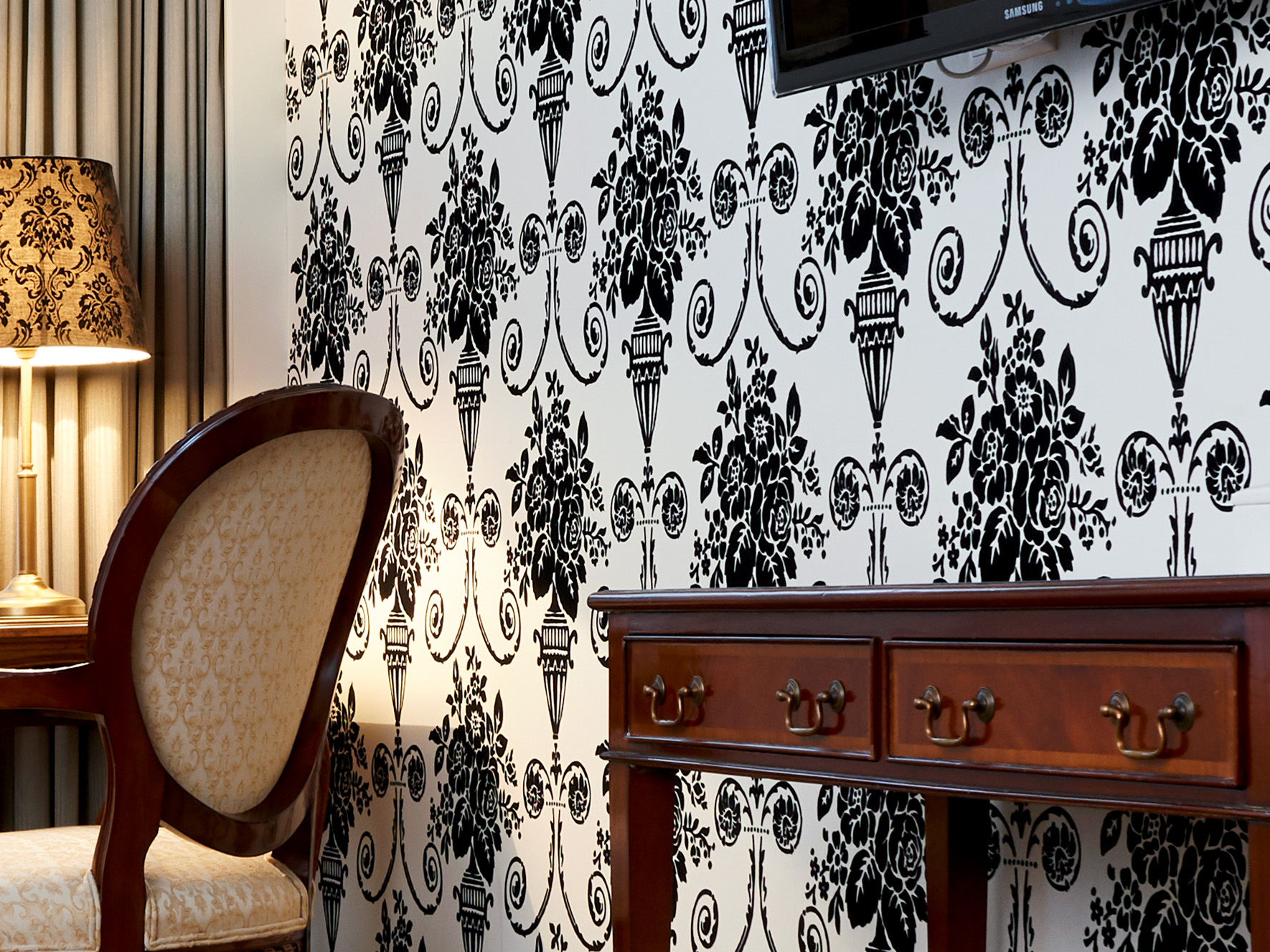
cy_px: 593
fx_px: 3375
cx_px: 217
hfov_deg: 21.0
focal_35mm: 92
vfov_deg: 16.0
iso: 400
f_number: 11
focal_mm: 28
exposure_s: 1.3
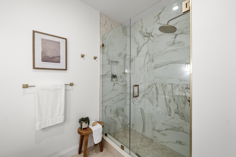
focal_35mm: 13
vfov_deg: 85.4
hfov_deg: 108.3
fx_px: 85
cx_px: 118
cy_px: 78
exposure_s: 1/6
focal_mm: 13
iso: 320
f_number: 7.1
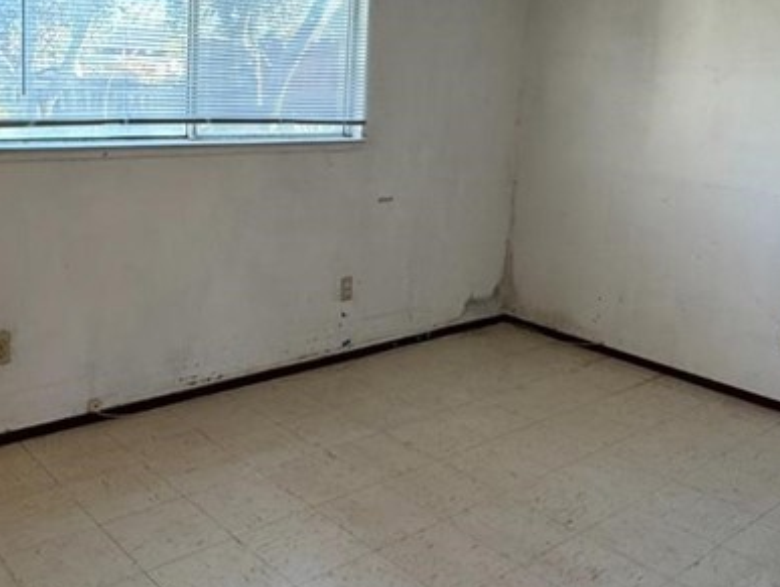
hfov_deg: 49.8
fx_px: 834
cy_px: 178
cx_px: 320
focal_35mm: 37
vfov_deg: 38.1
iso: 200
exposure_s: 1/120
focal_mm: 2.22
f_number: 2.2
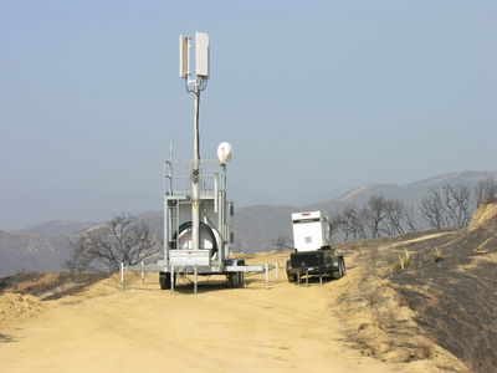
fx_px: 1235
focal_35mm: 86
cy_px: 186
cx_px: 248
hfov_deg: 22.8
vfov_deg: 17.2
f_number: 6.2
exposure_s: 1/220
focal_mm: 21.8
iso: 50
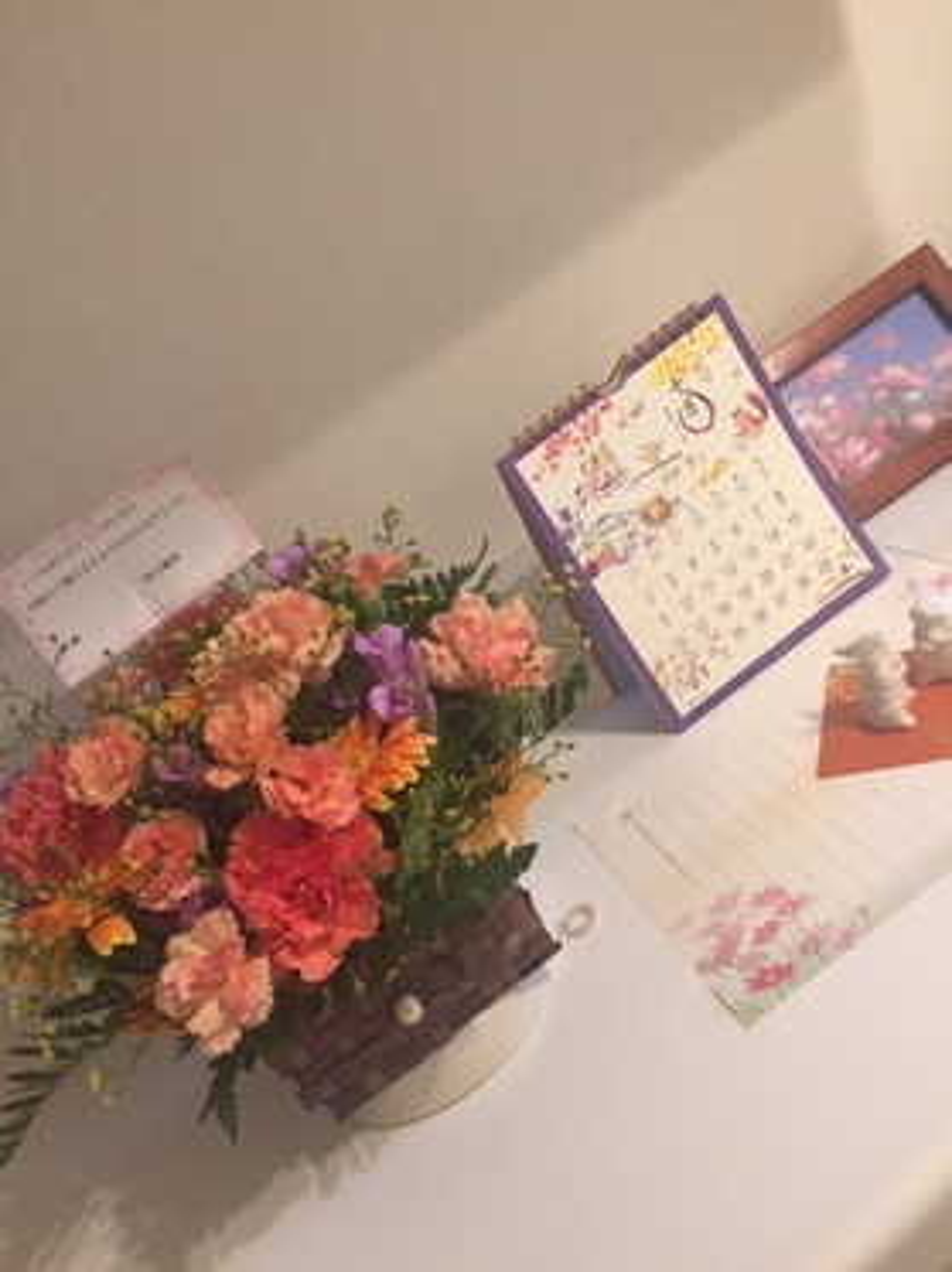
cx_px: 476
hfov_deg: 48.2
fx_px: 1065
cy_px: 636
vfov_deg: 61.7
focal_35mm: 29
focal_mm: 4.15
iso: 160
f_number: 2.2
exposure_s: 1/30
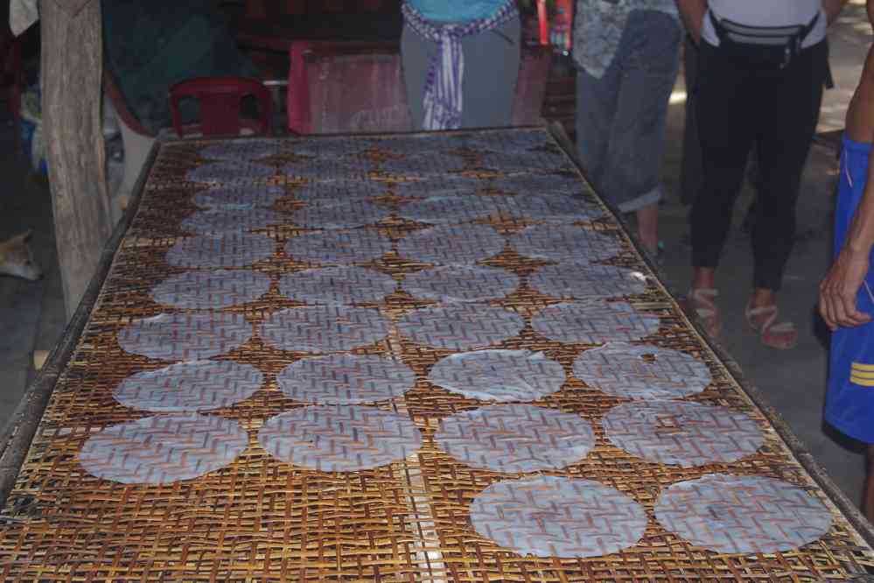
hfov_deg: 35.1
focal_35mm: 57
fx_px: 1384
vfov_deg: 23.8
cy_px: 292
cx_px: 437
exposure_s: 1/80
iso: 800
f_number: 5
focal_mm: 38
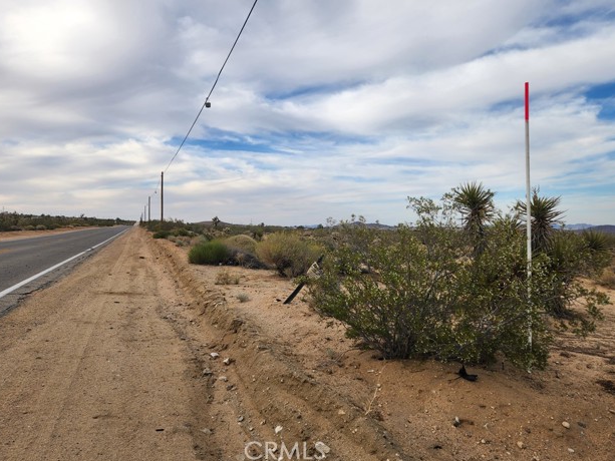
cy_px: 224
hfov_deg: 71.6
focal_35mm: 24
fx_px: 426
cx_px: 307
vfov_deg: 56.8
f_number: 1.8
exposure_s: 1/1013
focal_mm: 5.4
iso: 20
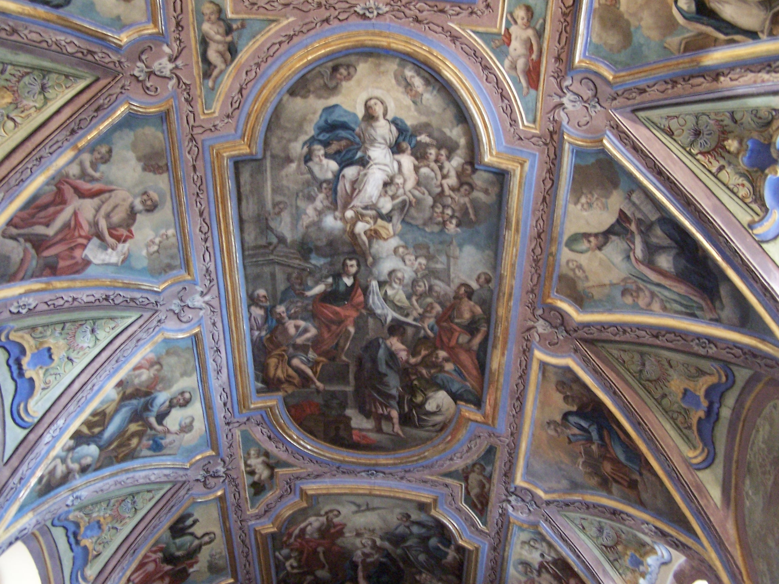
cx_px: 390
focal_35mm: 38
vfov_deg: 37.7
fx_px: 855
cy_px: 292
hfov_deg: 49.0
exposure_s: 1/15
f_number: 2.8
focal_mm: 6.3
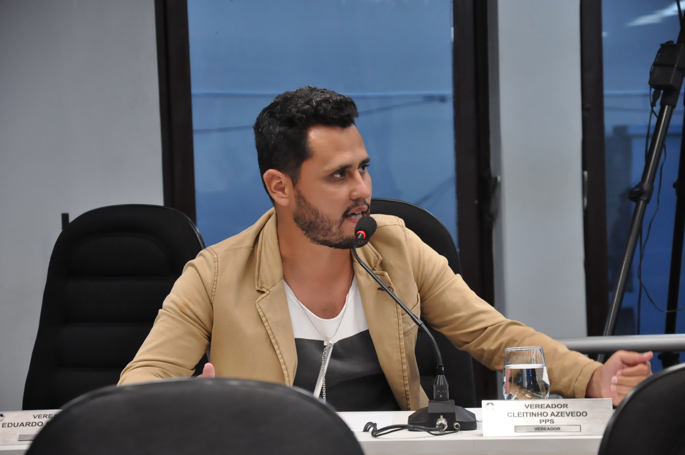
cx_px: 342
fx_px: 2623
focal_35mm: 138
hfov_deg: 14.9
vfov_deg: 9.9
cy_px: 228
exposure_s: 1/125
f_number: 5.6
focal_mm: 92
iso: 2000
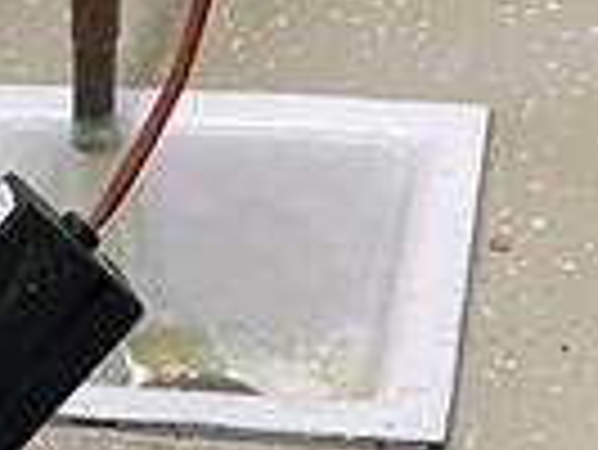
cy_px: 1008
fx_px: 2248
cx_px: -241
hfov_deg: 14.3
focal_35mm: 130
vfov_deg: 10.2
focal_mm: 4.2
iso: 125
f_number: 1.6
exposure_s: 1/60
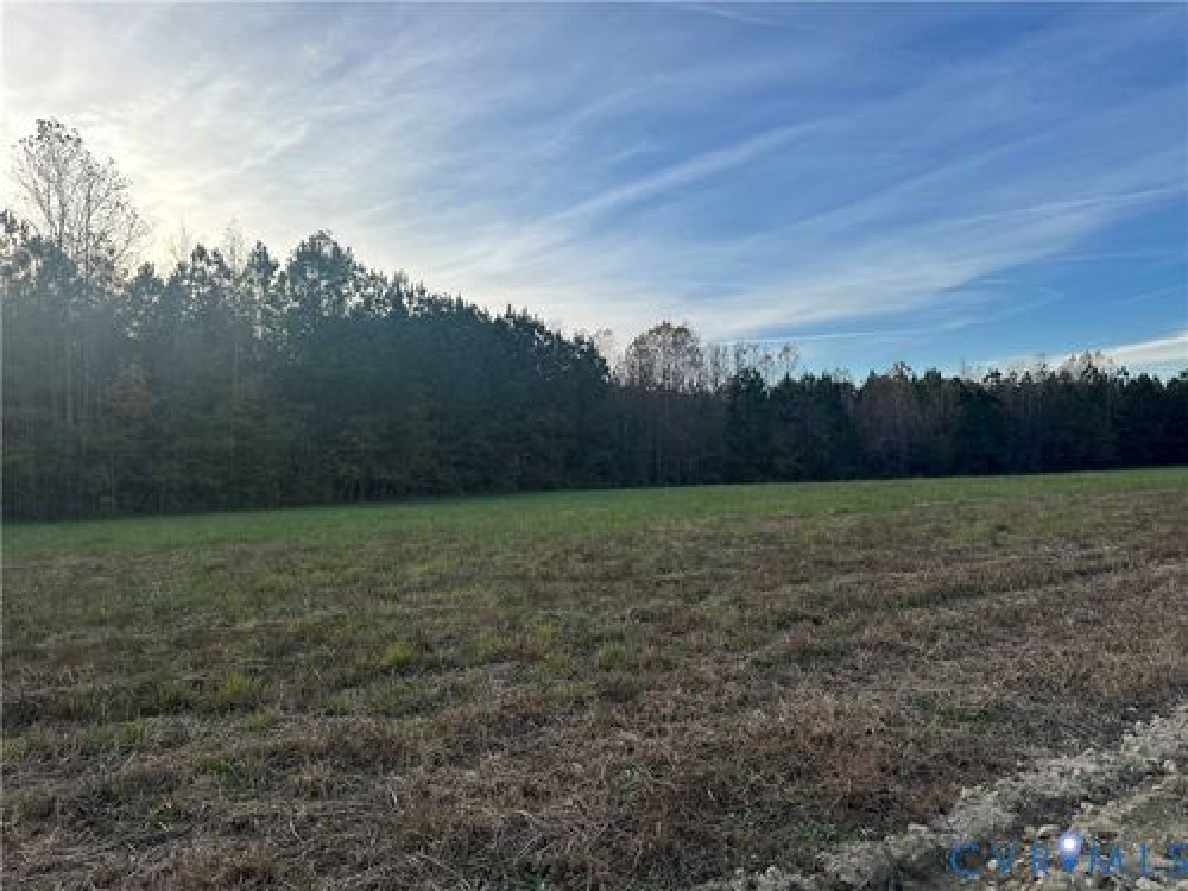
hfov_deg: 71.6
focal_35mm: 24
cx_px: 594
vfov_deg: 56.8
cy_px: 446
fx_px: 824
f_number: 1.78
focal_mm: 6.86
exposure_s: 1/1988
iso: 80
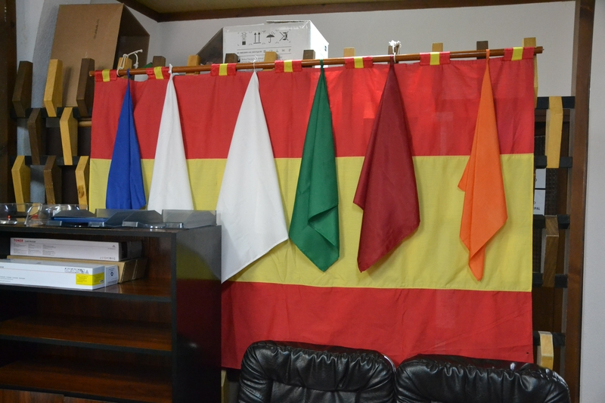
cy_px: 202
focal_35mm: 32
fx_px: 529
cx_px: 302
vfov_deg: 41.7
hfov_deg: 59.5
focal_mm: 21
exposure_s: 1/80
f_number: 4
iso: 3200
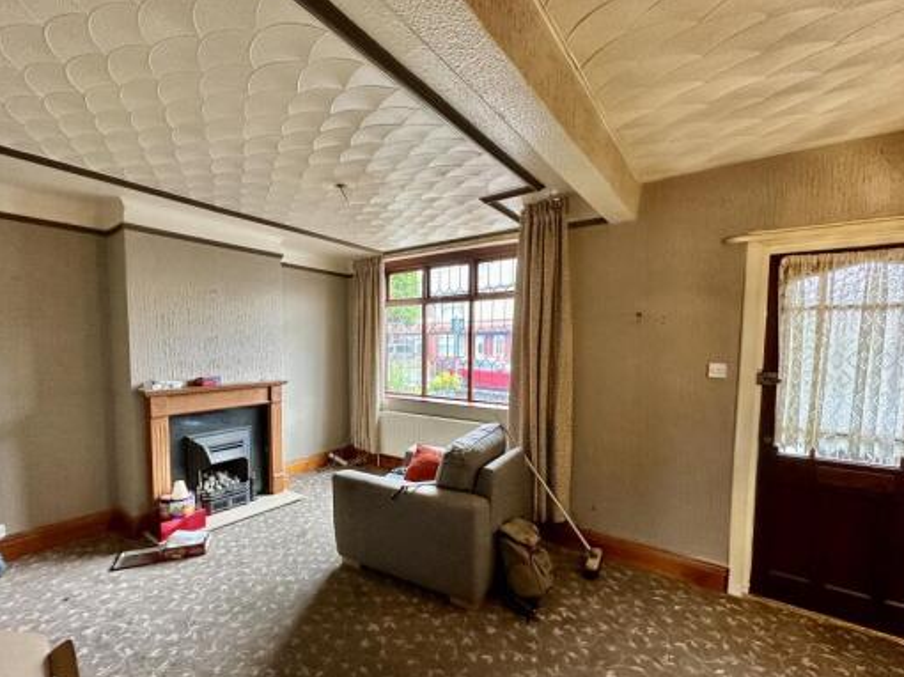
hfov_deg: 94.4
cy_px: 371
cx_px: 428
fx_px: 418
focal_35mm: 16
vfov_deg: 77.9
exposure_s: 1/73
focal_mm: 2.22
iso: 320
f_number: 2.2
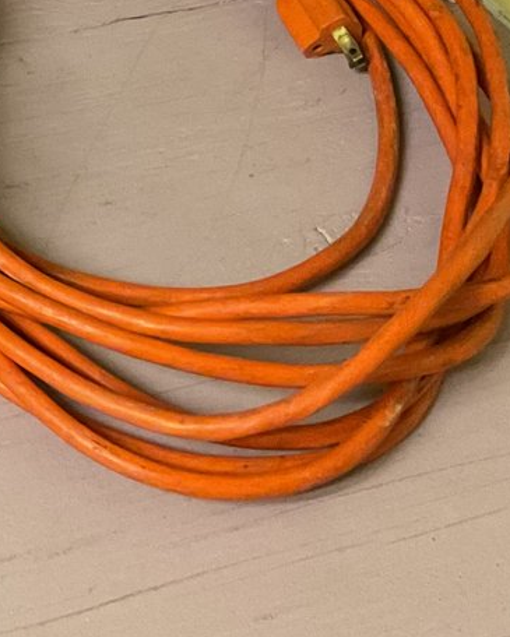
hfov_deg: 13.9
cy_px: -43
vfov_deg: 19.6
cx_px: -505
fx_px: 1773
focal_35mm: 94
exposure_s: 1/40
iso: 320
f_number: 1.8
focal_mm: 3
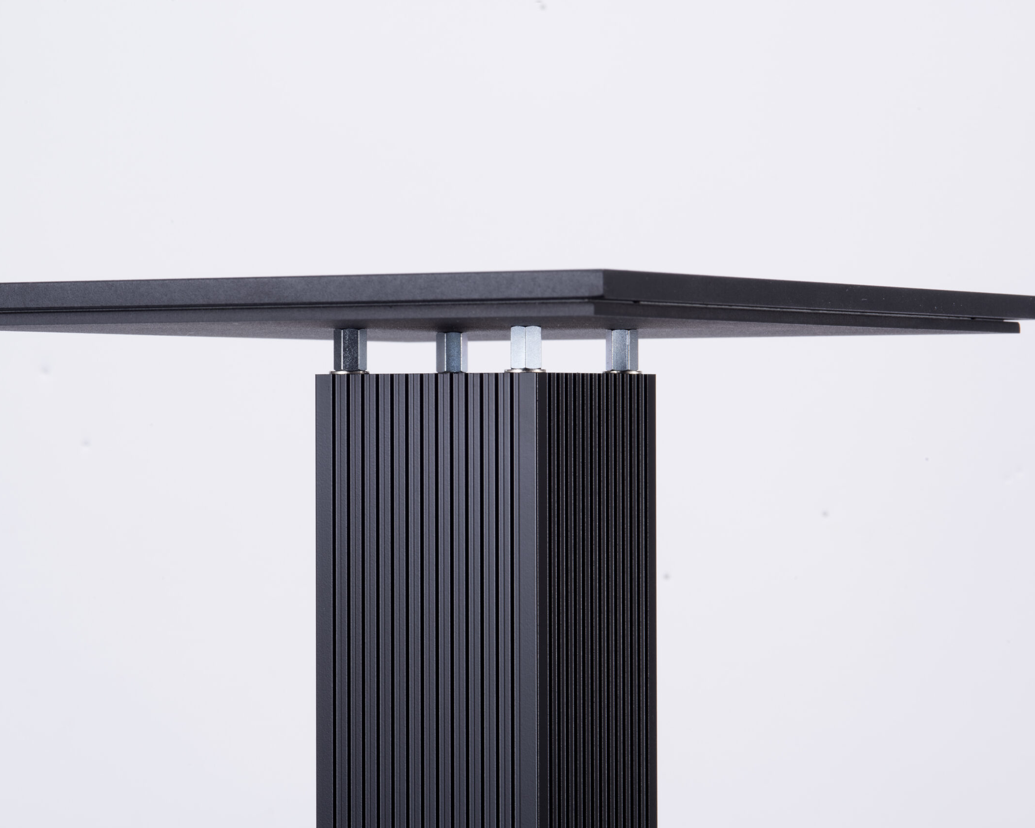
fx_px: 3645
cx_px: 455
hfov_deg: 16.2
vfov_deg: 13.0
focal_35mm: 119
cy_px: 415
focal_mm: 105
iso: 64
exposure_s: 1/60
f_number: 32
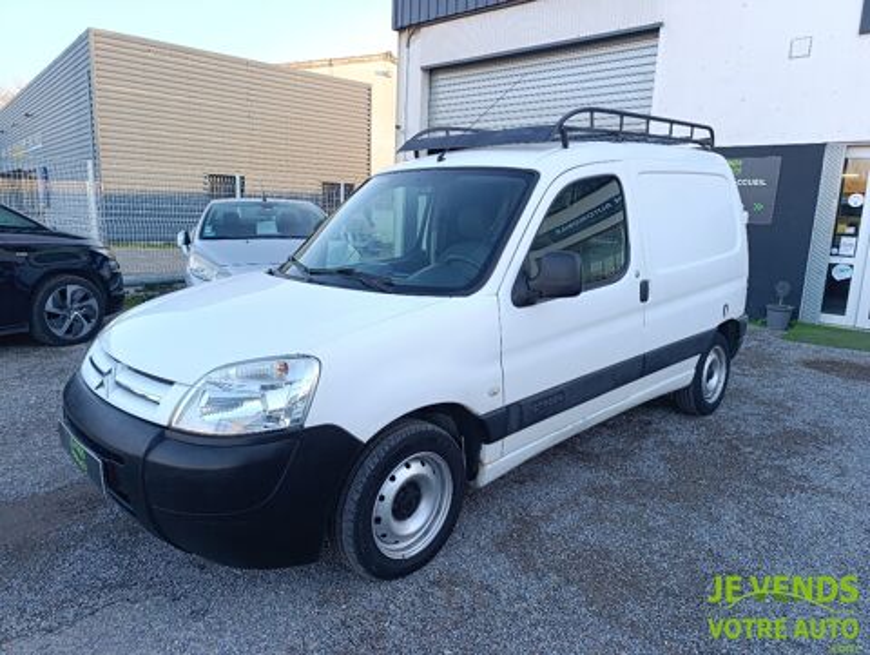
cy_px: 328
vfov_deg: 59.0
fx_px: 579
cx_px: 435
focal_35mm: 23
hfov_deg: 73.9
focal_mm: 6.14
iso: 125
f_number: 1.6
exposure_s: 1/100
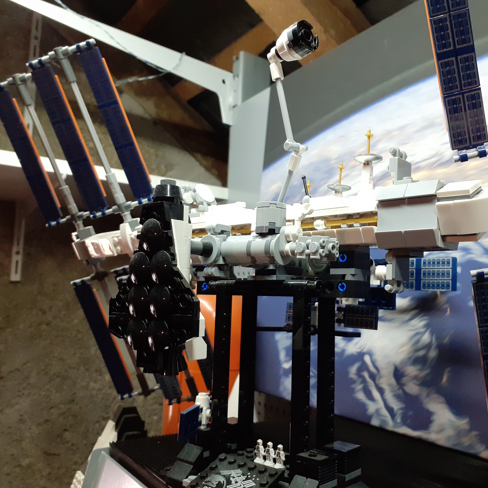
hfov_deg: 50.9
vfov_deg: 51.1
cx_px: 282
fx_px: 510
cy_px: 245
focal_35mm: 32
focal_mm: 3.6
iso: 200
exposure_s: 1/25
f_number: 1.9
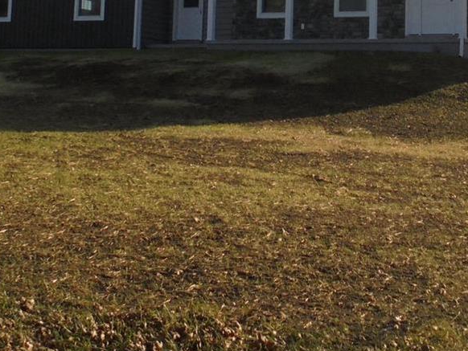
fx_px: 1136
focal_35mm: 84
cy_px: -67
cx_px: 339
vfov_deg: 16.8
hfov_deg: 23.1
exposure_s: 1/1000
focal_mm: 6.1
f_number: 4
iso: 100
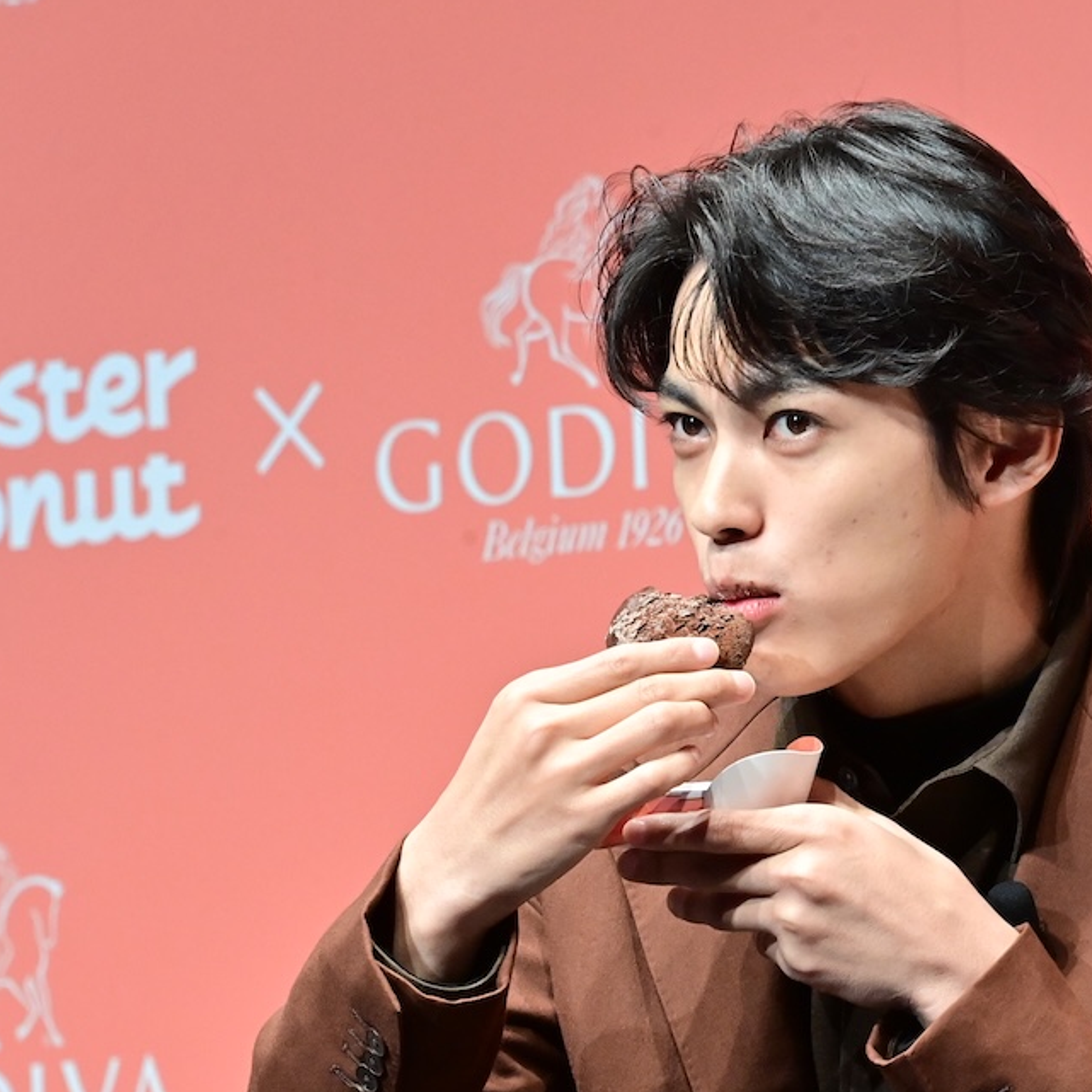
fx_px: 21307
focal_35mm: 597
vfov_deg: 2.9
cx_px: 833
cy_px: 548
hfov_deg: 2.9
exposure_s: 1/200
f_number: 11
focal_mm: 300
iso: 6400
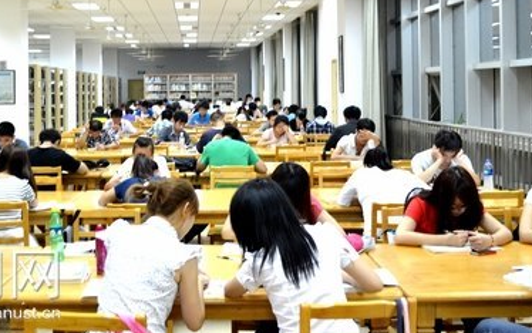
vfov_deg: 23.6
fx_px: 783
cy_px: 67
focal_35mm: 54
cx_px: 192
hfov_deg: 37.2
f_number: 4.5
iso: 800
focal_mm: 22
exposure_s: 1/20
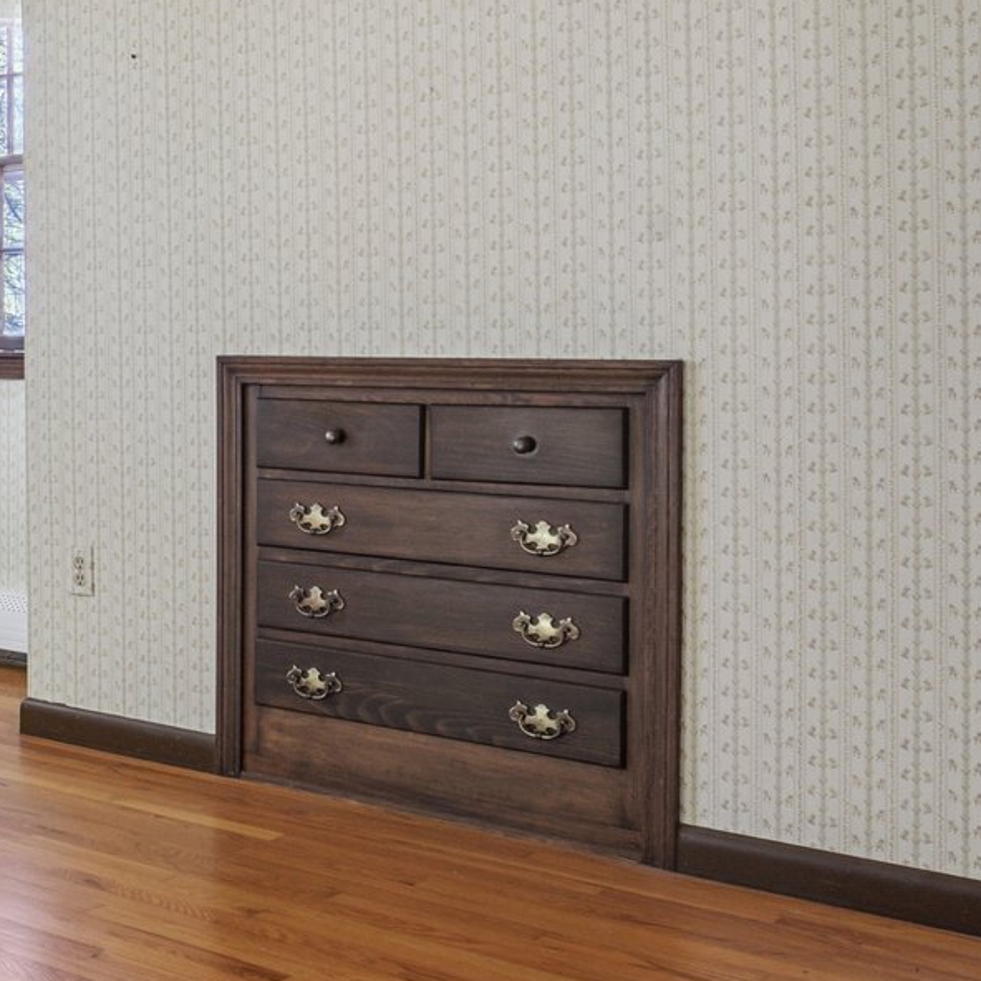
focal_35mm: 50
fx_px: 1603
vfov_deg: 33.7
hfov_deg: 29.7
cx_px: -167
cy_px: 327
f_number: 11
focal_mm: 17
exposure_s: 1/30
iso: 400
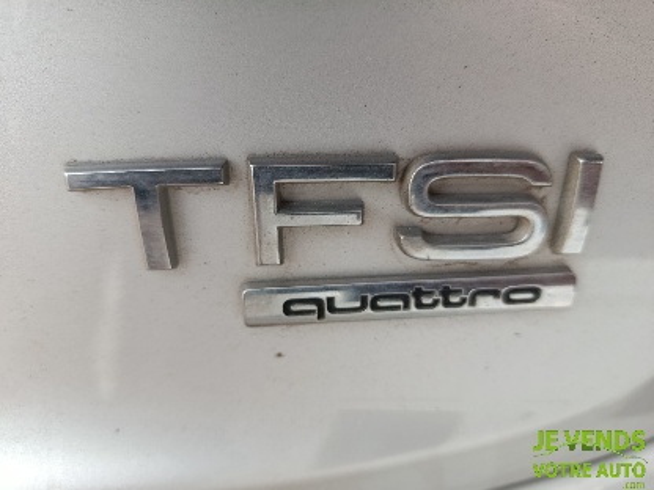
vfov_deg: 56.8
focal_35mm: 24
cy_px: 245
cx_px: 327
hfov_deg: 71.6
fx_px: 453
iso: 208
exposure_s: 1/100
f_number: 1.7
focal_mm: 5.24
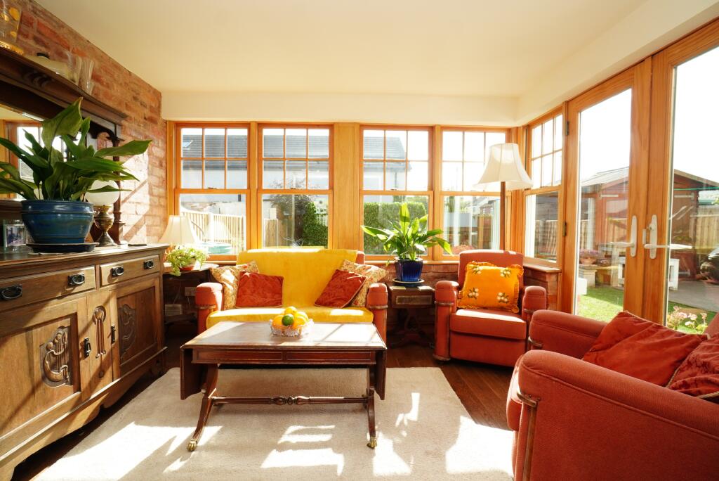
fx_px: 330
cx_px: 360
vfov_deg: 72.1
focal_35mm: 16
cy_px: 240
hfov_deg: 94.9
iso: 400
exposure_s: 1/160
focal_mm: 11
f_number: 7.1
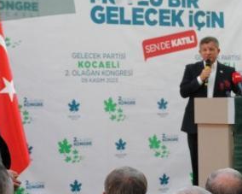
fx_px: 1038
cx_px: 212
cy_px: 159
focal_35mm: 145
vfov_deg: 10.6
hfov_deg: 13.2
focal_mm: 38
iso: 1000
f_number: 4
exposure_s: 1/80
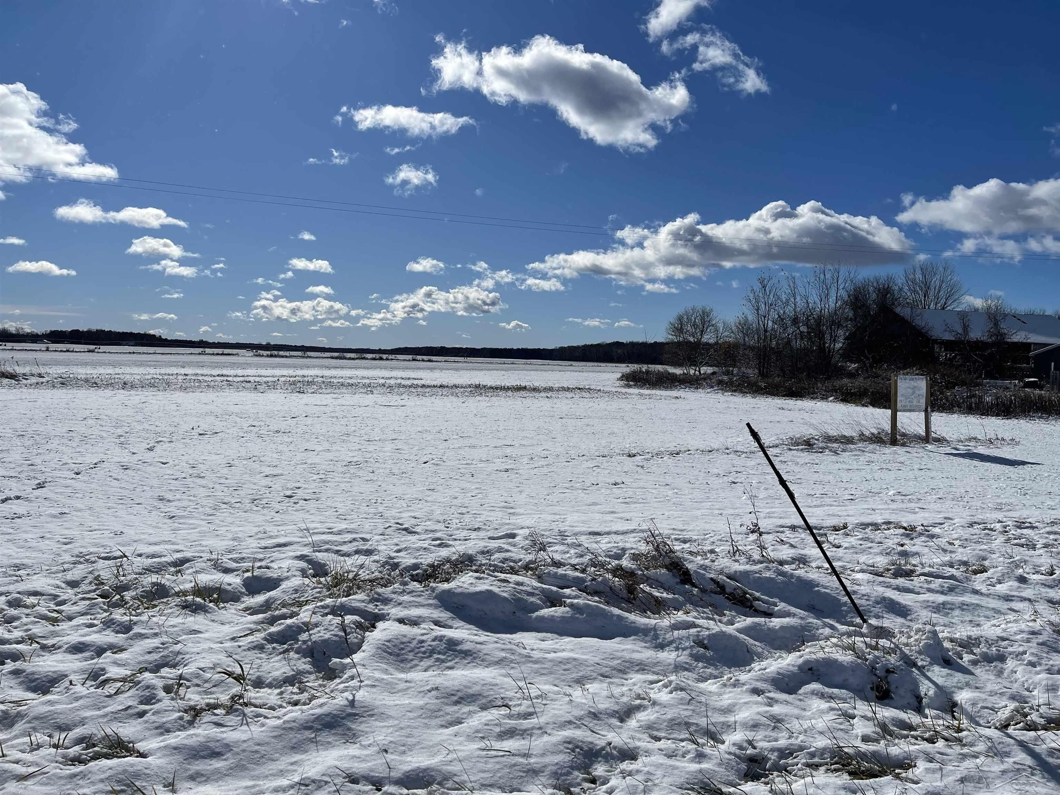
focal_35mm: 25
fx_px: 766
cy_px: 398
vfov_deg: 54.9
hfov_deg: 69.4
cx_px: 530
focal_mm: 5.1
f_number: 1.6
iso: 32
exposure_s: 1/17544
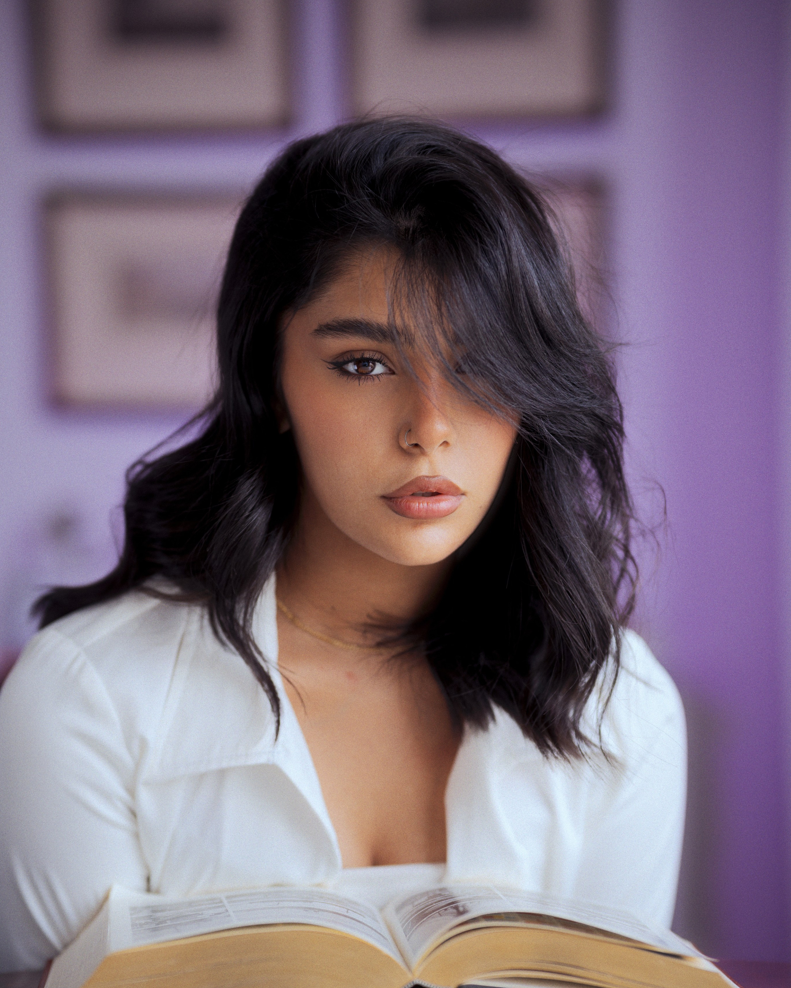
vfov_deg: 19.9
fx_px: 2809
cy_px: 579
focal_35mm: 96
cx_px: 395
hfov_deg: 16.0
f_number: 2
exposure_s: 1/250
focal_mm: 85
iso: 200
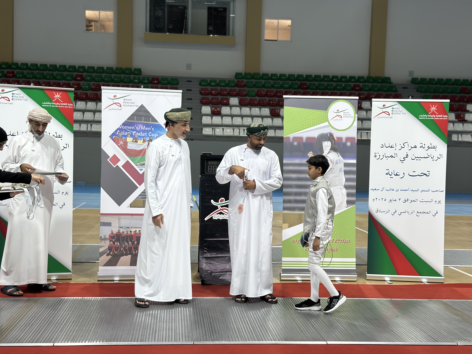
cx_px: 236
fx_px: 654
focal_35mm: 48
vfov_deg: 30.3
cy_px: 177
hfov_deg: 39.7
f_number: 1.78
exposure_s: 1/165
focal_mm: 6.86
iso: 64
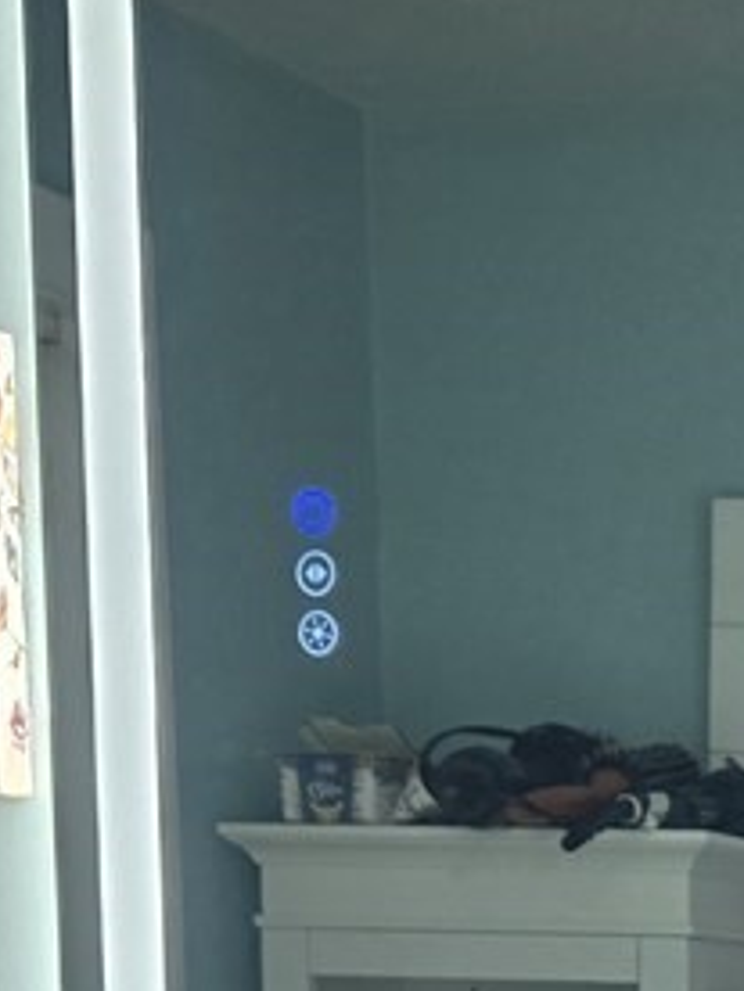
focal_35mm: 128
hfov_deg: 11.2
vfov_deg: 13.8
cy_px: 1759
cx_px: 1046
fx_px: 3668
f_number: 1.8
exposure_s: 1/180
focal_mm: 5.4
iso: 50
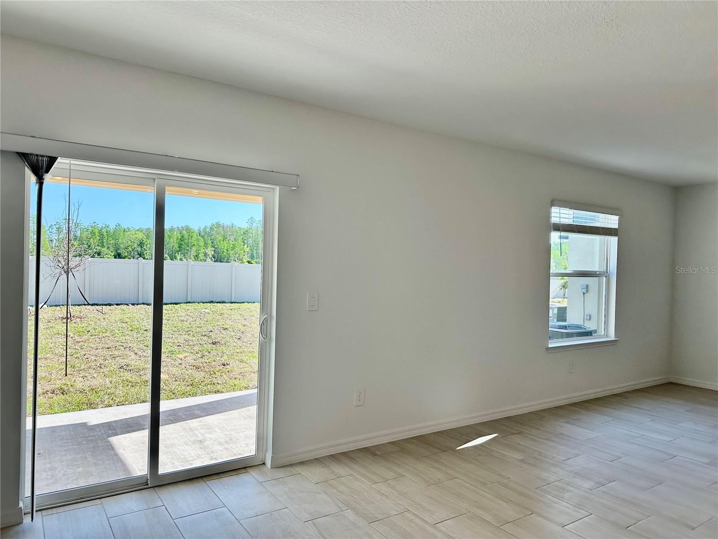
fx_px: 498
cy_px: 270
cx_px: 359
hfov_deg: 71.6
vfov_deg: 56.8
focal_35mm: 24
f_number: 1.78
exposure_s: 1/574
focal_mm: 6.86
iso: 80
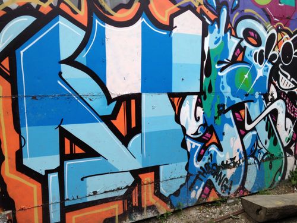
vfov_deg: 40.7
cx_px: 148
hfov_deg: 52.6
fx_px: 300
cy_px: 112
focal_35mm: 35
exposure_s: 1/1126
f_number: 2.4
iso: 64
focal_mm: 4.28
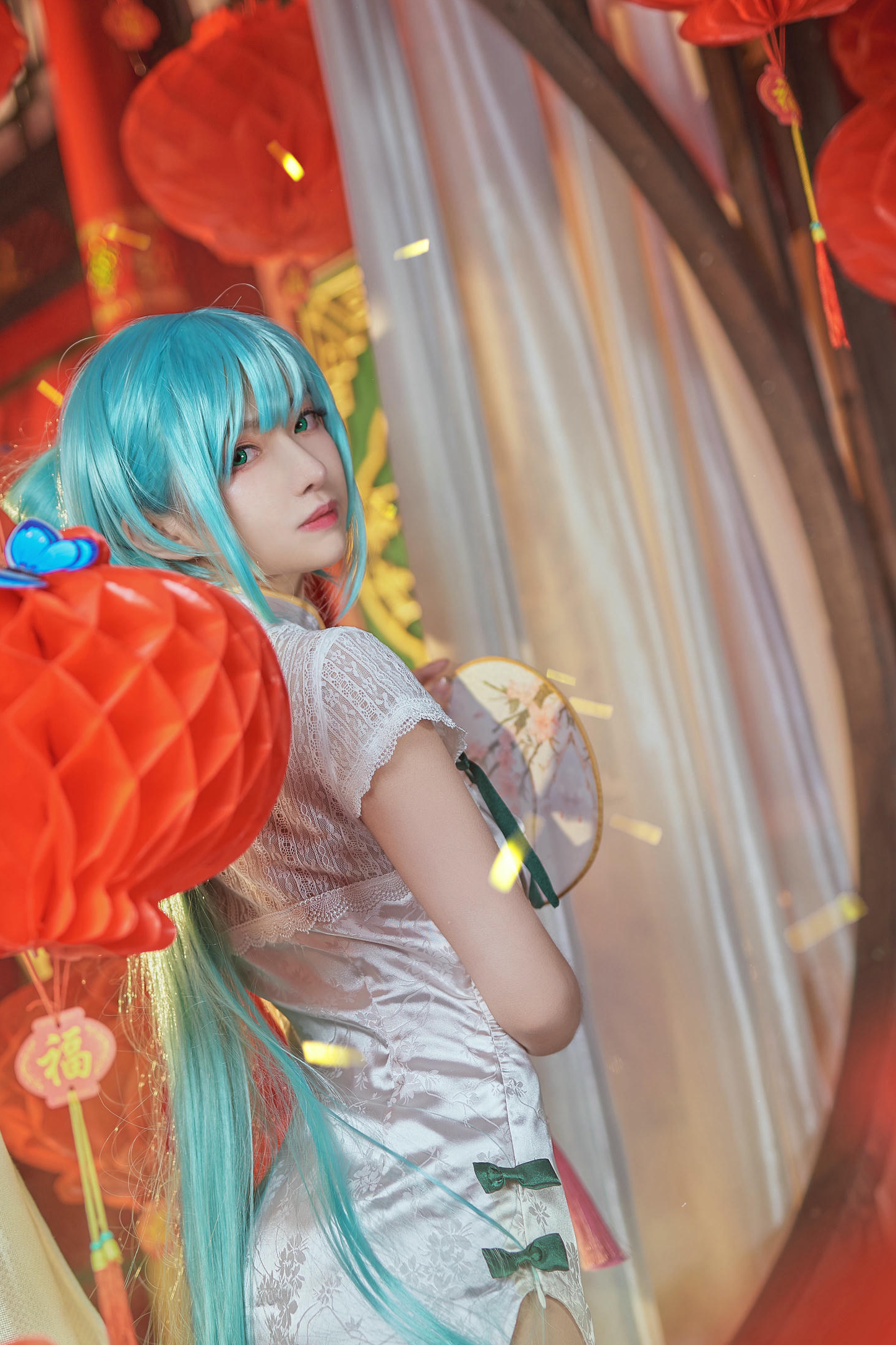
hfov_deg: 19.7
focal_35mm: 69
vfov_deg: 29.2
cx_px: 319
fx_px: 2576
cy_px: 773
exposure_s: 1/250
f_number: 1.8
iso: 100
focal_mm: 50
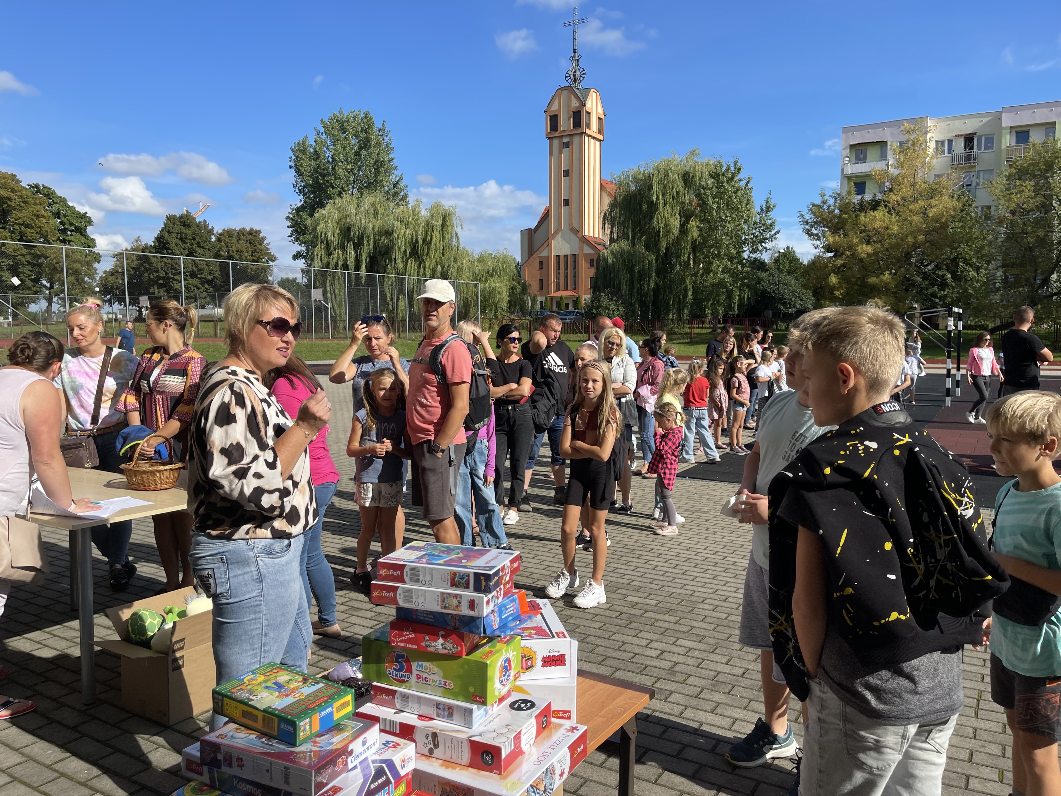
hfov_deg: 67.3
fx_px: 797
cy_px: 398
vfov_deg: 53.1
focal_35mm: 26
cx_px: 530
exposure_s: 1/3663
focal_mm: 5.1
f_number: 1.6
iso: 32
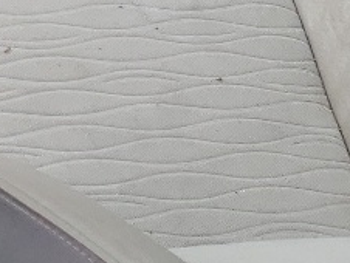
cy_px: -334
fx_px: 1862
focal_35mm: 184
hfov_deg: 9.2
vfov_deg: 7.6
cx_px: -592
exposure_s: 1/294
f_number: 1.5
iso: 50
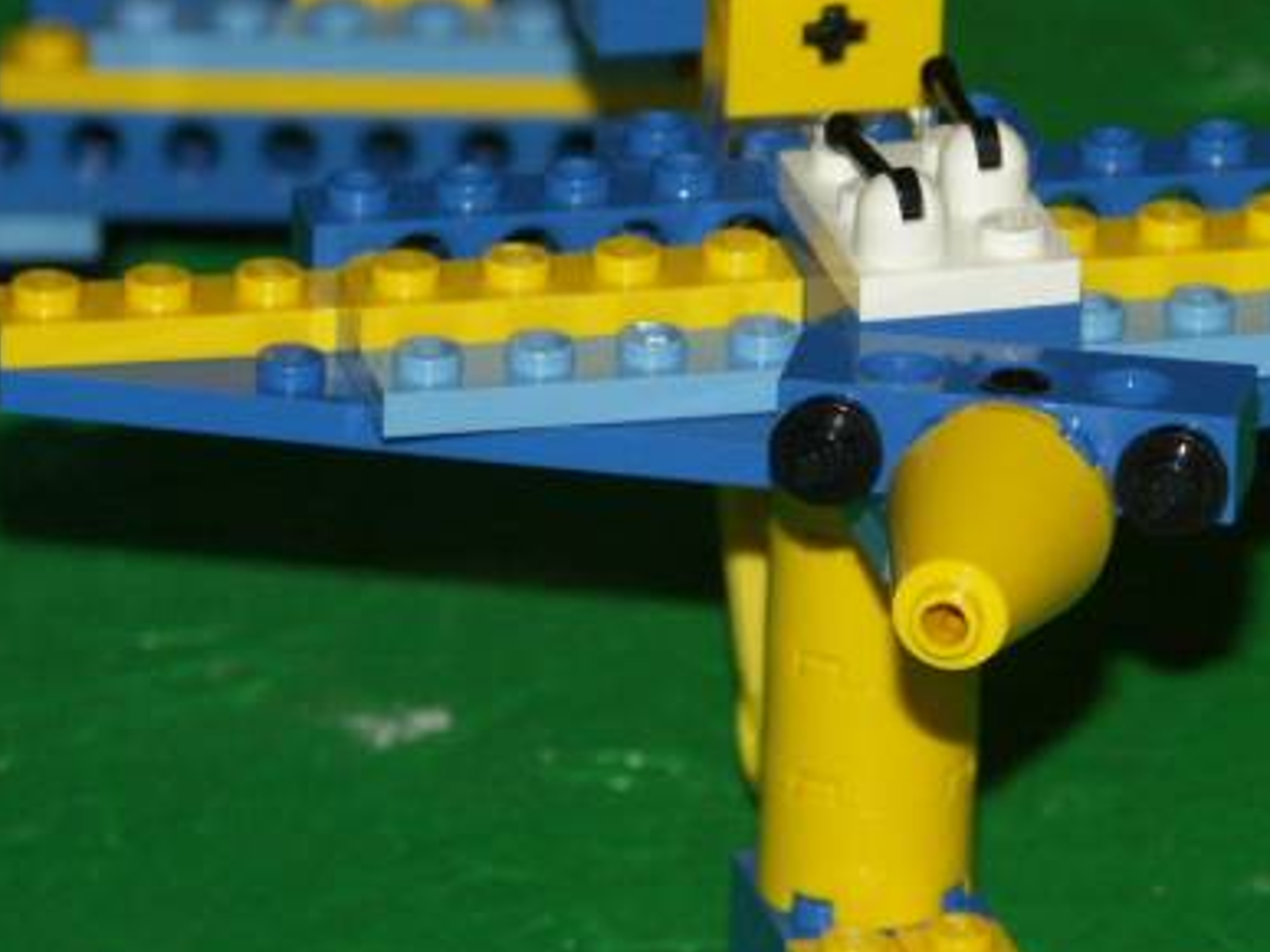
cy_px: 466
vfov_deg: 4.6
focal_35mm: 323
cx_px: 965
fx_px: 11847
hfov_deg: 6.1
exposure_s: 1/125
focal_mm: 31.23
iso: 200
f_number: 3.2
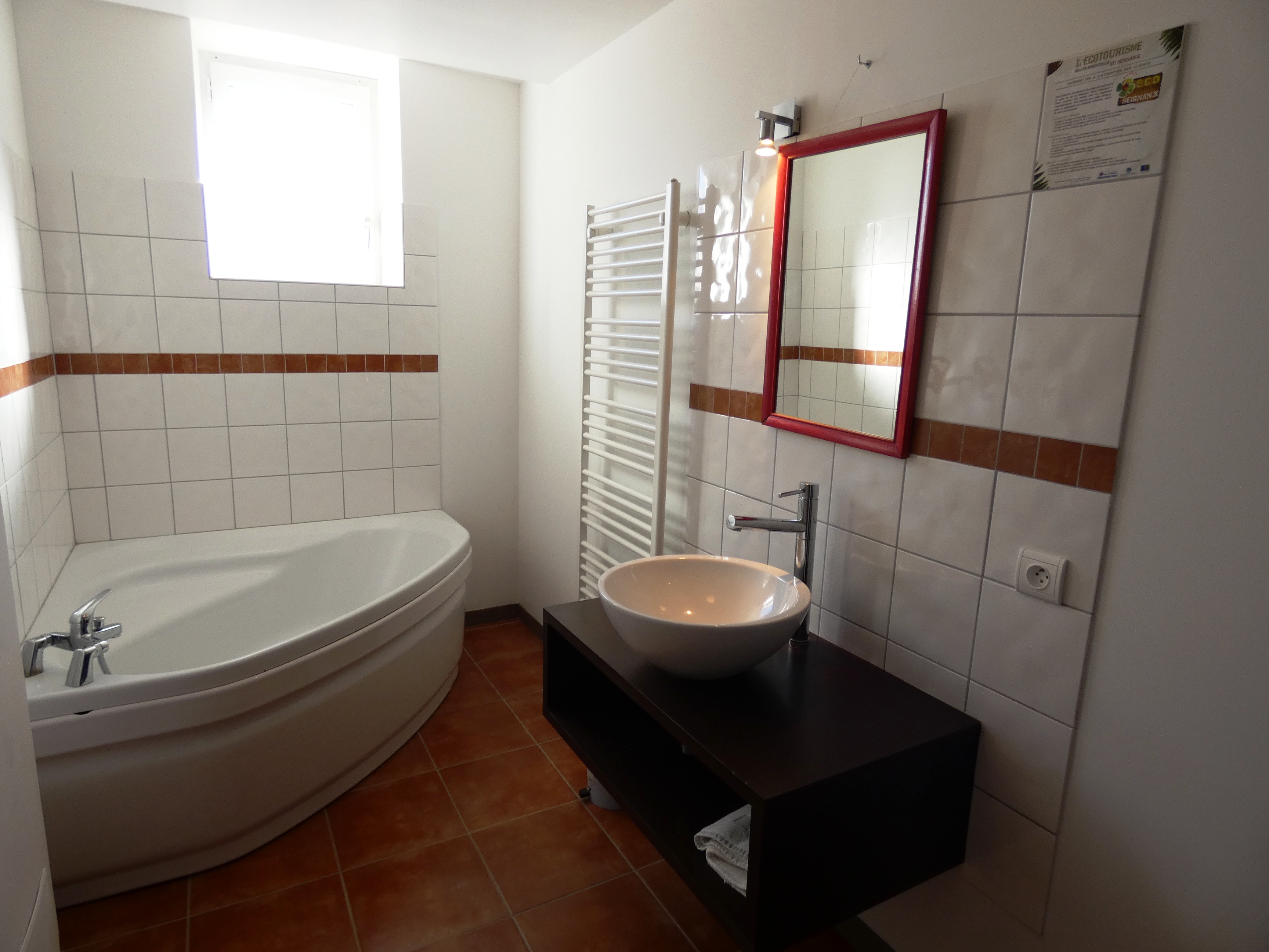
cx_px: 634
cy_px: 476
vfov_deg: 66.0
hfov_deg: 81.7
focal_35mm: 20
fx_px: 733
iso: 80
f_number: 2.8
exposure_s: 1/80
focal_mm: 3.6
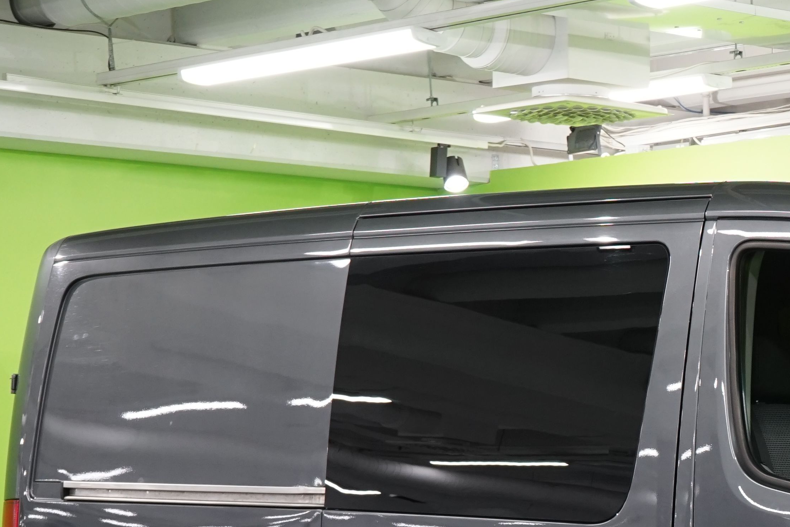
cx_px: 888
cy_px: 528
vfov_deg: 10.7
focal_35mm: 127
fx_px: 2787
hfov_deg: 15.7
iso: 800
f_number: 9
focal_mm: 47
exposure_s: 1/20
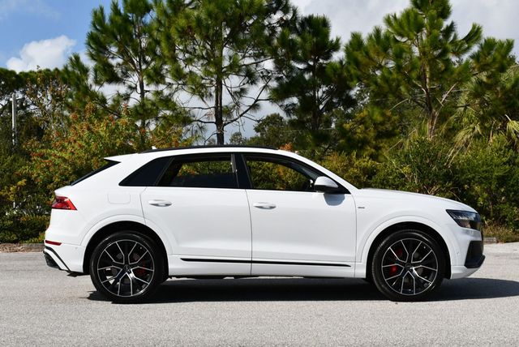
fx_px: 837
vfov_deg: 23.4
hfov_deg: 34.5
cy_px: 174
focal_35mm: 58
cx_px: 260
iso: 100
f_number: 9
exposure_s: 1/320
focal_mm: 29
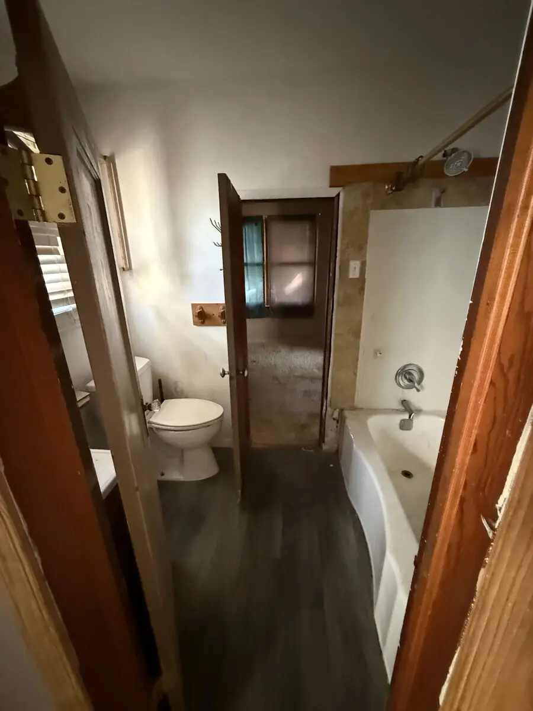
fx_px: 287
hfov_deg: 85.7
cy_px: 356
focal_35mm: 14
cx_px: 266
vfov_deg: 102.1
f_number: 2.2
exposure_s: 1/38
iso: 1600
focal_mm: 2.22
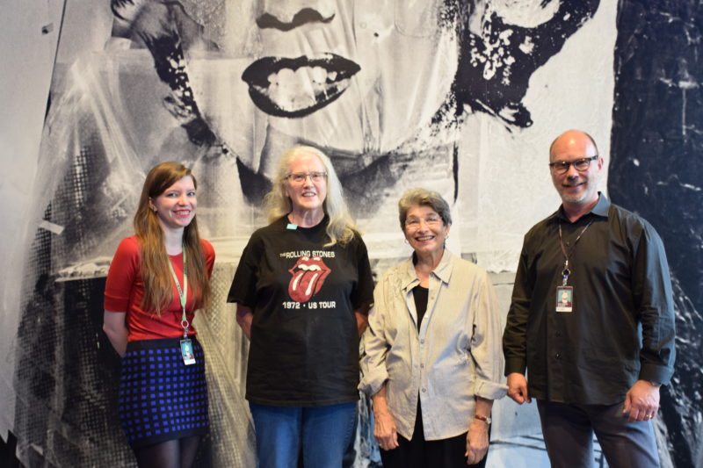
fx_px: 937
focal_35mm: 48
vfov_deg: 28.1
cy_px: 234
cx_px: 352
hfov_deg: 41.1
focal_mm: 32
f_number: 4
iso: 400
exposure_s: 1/15
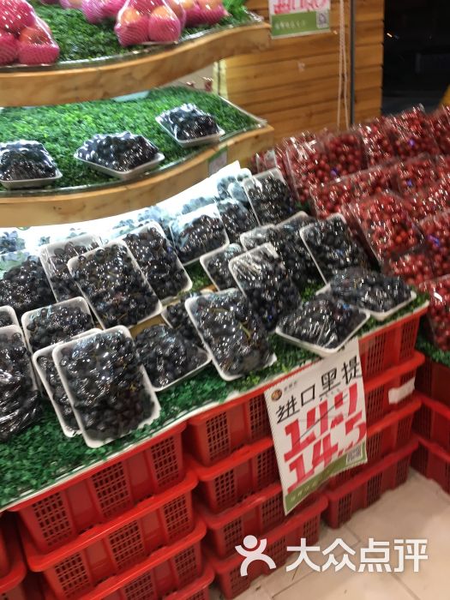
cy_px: 300
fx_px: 503
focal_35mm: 29
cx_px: 225
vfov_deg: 61.7
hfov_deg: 48.2
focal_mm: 4.15
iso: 80
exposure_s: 1/33
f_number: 2.2
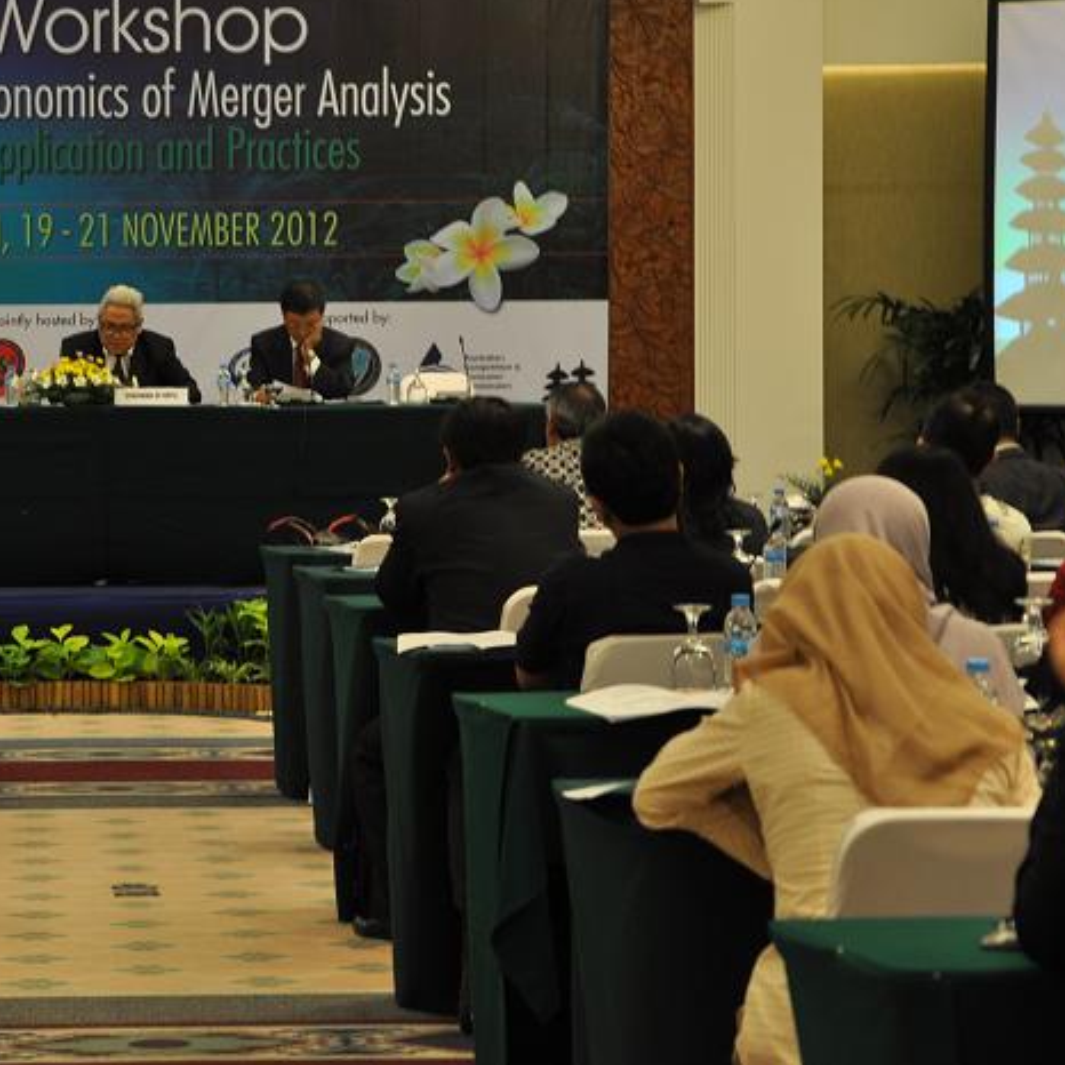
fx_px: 4247
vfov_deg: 14.3
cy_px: 416
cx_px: 176
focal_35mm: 122
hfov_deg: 14.2
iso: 320
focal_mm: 52
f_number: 5
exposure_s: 1/10
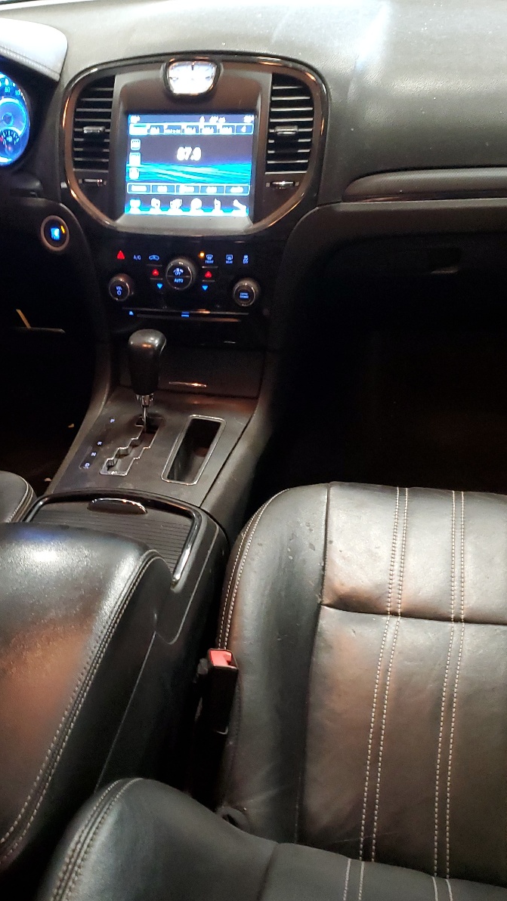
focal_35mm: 38
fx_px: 908
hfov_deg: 31.0
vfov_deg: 52.8
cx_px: 181
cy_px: 452
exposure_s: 1/15
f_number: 1.5
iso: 307
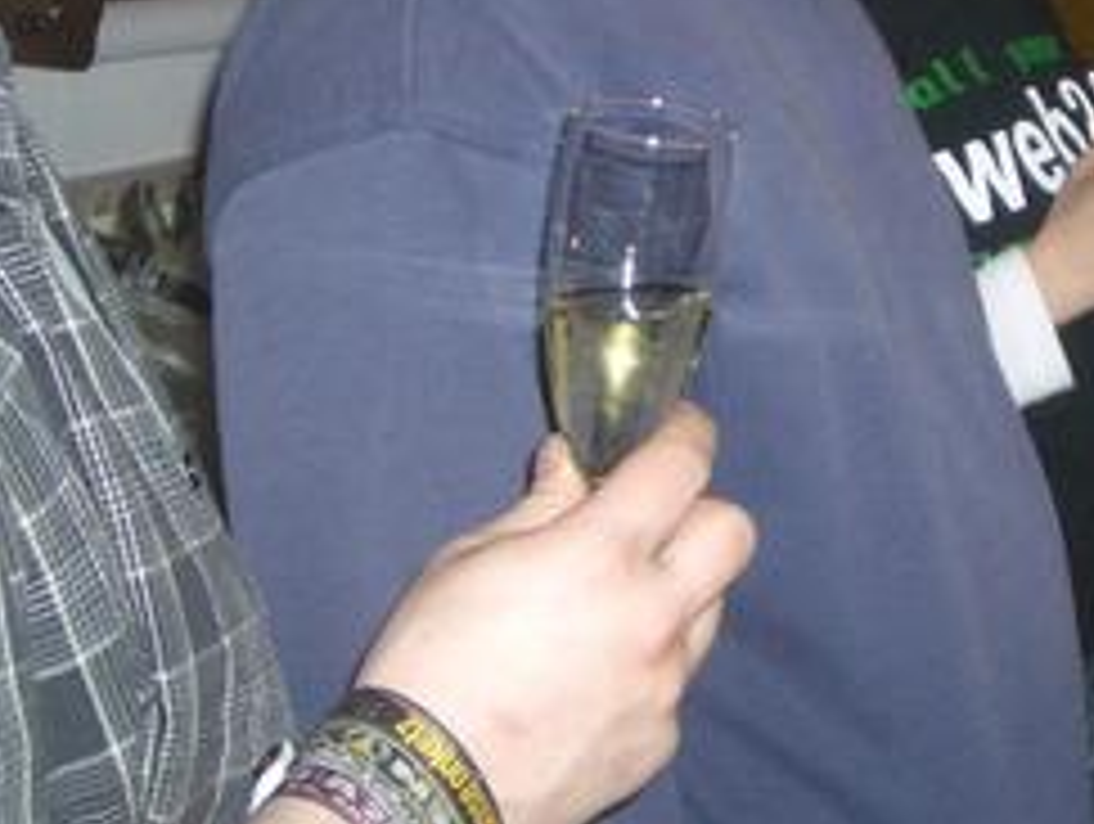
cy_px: 36
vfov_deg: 15.8
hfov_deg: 20.8
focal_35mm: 92
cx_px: 999
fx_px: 2912
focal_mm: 5.8
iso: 100
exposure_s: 1/60
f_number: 2.6
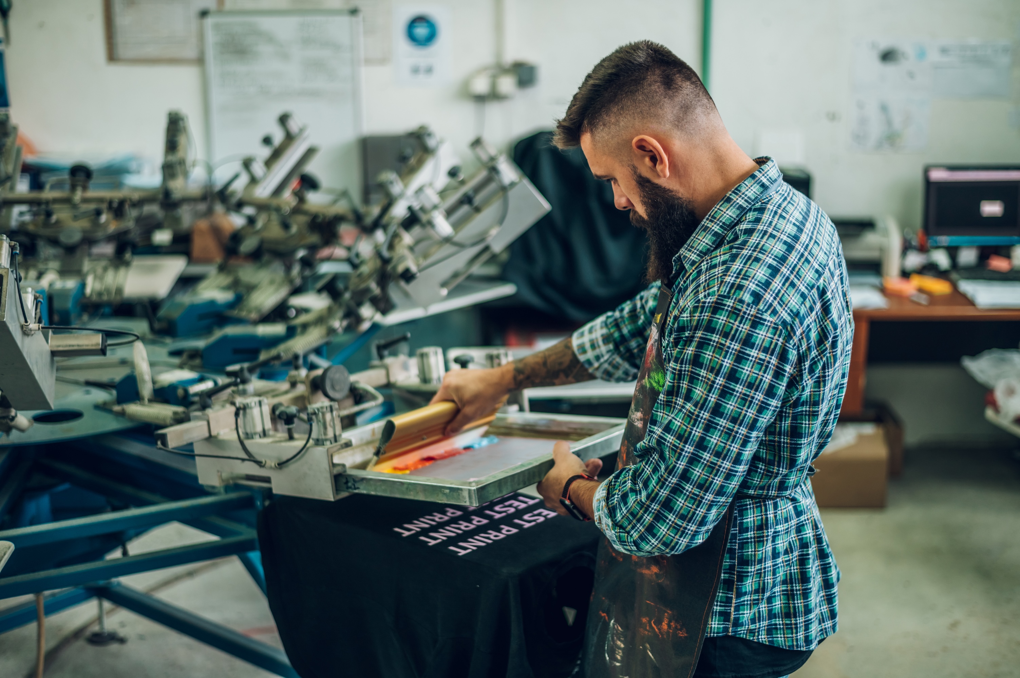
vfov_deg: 27.0
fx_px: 1416
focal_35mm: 50
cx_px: 510
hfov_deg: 39.6
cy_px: 339
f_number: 1.8
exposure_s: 1/125
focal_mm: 50
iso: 250
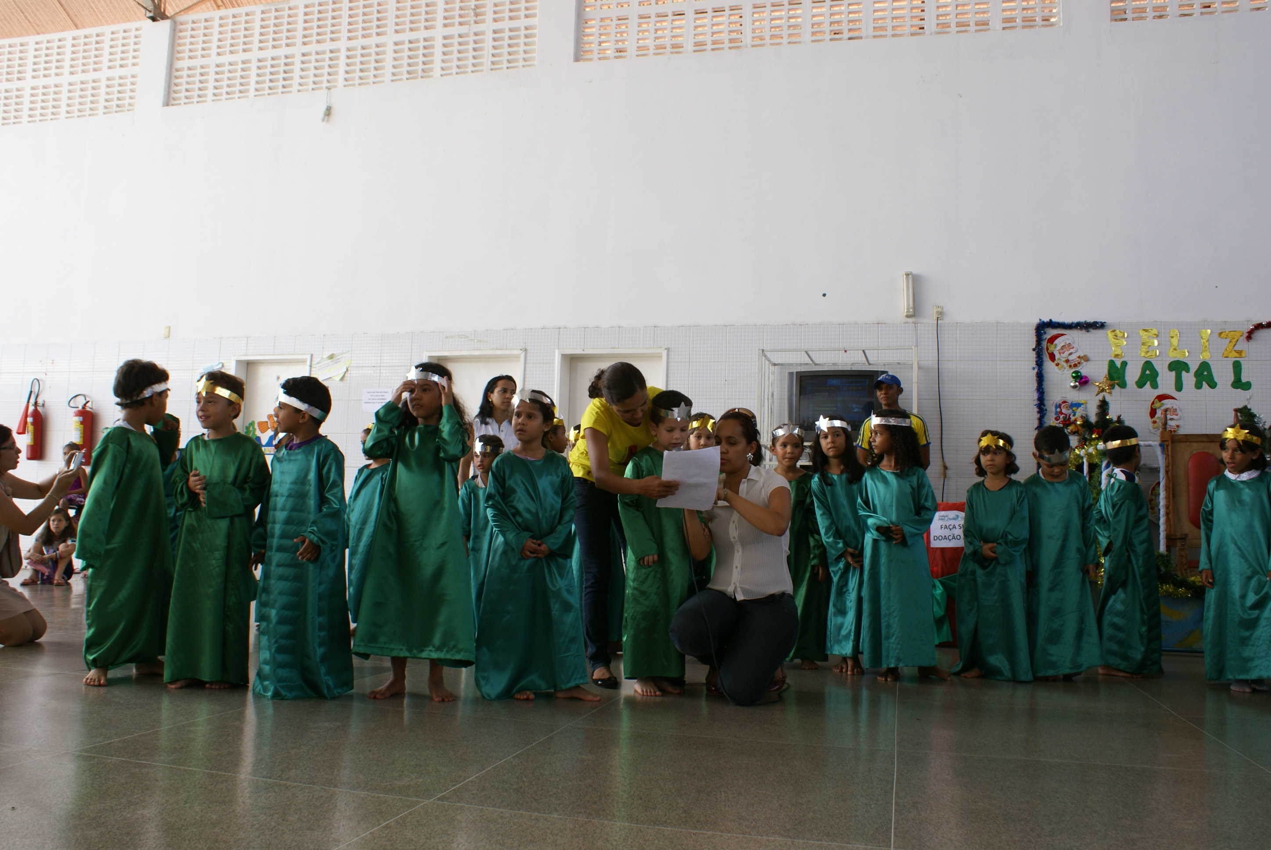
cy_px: 425
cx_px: 636
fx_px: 1060
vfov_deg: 43.7
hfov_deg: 61.9
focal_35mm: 30
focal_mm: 20
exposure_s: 1/60
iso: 100
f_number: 7.1
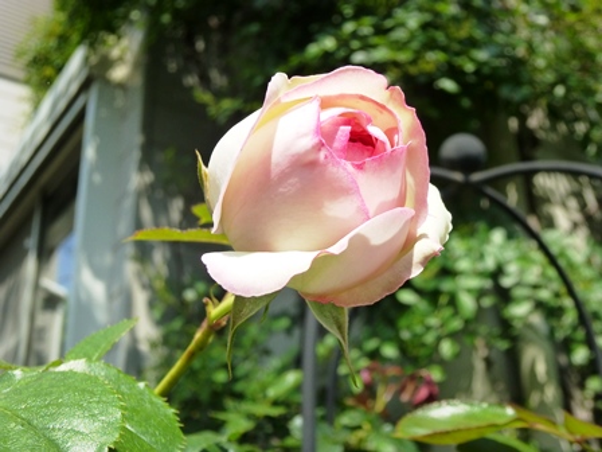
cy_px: 226
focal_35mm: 41
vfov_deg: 35.1
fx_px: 713
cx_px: 301
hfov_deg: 45.8
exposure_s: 1/800
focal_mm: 7.4
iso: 160
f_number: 3.8
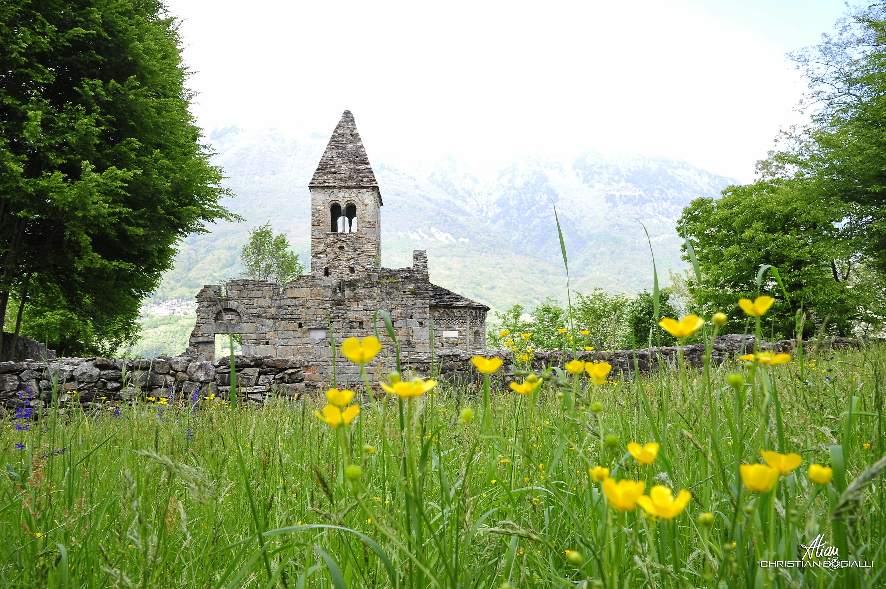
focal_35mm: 31
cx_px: 443
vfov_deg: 42.3
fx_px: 762
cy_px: 294
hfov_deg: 60.3
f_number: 18
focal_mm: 31
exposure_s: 1/30
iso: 800
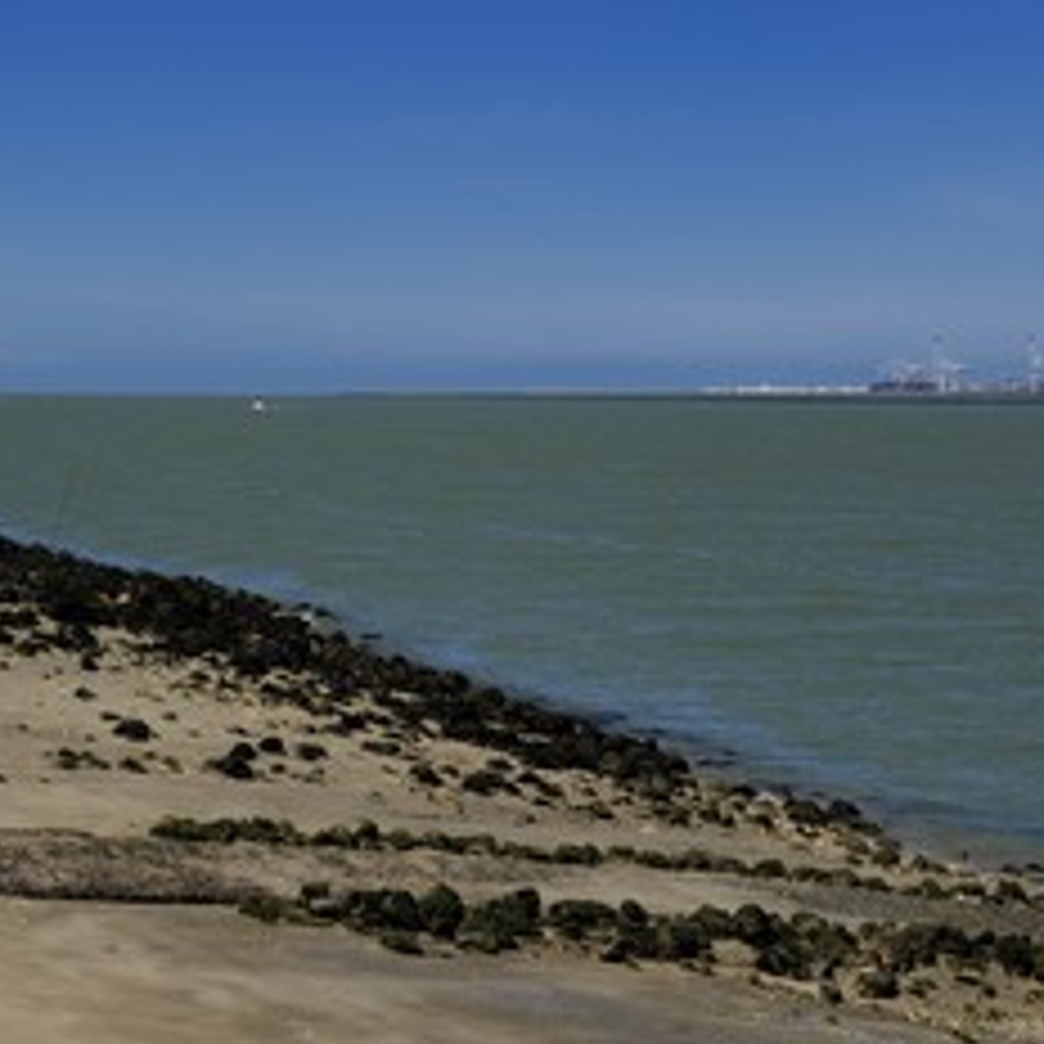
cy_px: 594
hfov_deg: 23.2
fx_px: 2525
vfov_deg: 23.3
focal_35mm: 74
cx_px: 326
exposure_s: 1/200
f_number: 18
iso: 200
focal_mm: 48
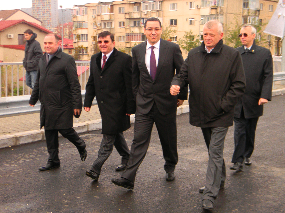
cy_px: 106
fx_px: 387
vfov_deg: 30.9
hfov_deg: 40.4
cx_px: 142
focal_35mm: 47
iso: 88
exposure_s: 1/124
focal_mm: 8.6
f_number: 3.9
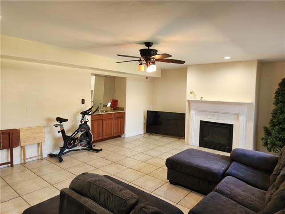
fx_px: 189
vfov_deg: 58.9
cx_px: 142
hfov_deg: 73.9
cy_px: 107
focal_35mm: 23
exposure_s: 1/120
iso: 320
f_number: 1.8
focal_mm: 5.4
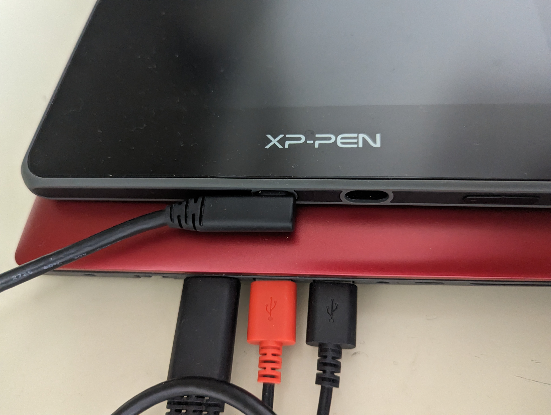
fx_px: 383
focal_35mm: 24
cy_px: 208
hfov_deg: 71.5
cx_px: 276
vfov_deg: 56.9
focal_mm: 6.81
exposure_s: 1/100
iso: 2383
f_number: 1.85
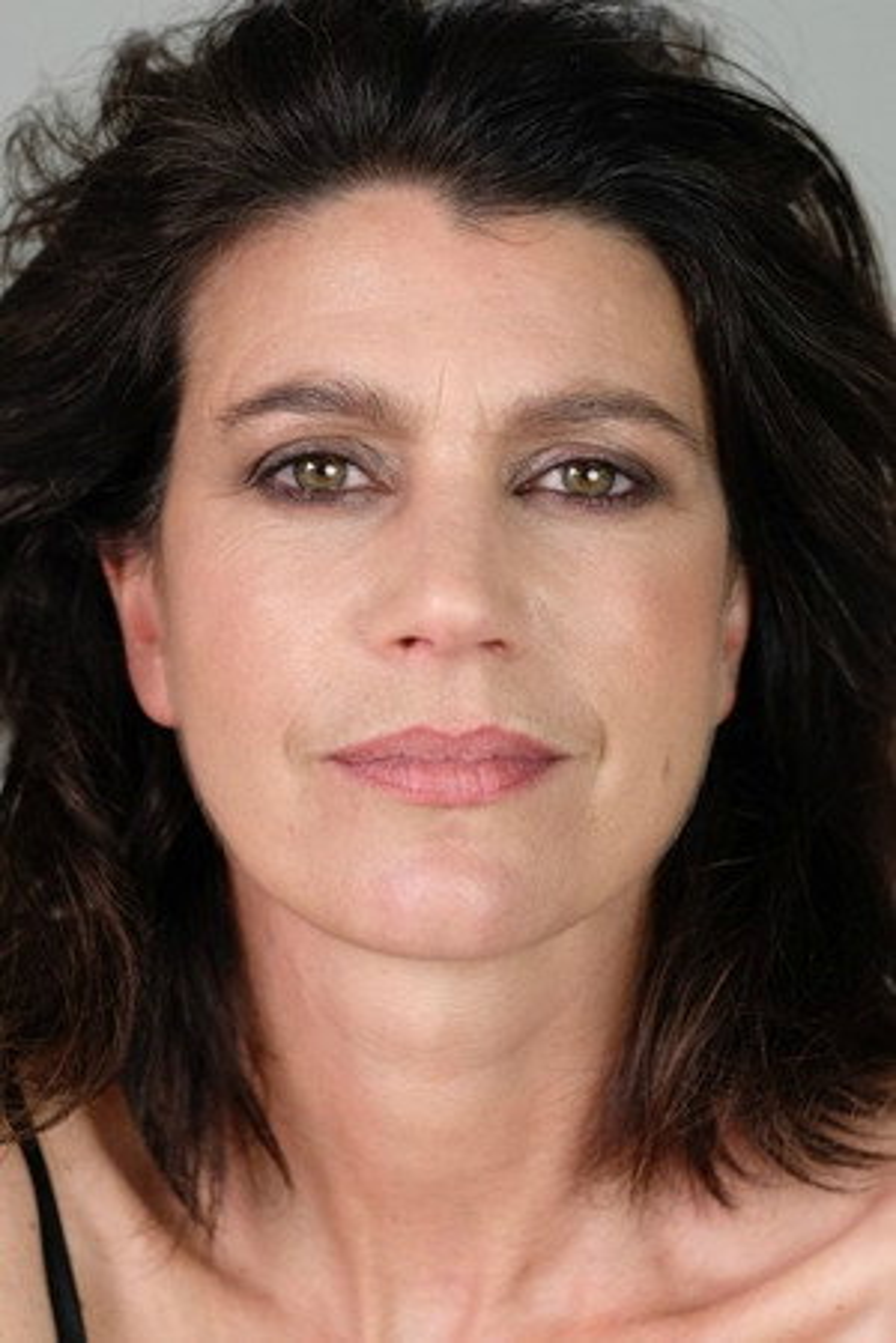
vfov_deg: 24.2
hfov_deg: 16.3
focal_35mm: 84
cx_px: 448
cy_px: 672
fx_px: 3136
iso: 200
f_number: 2.2
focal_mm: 56
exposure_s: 1/140
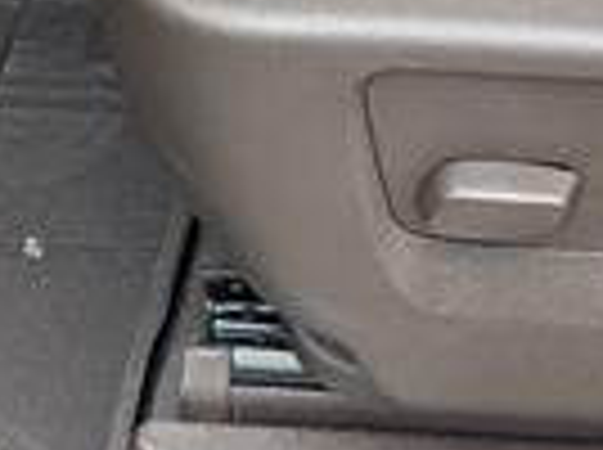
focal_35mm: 115
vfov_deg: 11.4
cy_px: -504
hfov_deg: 17.1
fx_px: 2000
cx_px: 446
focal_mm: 6.9
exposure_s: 1/200
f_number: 1.68
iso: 148
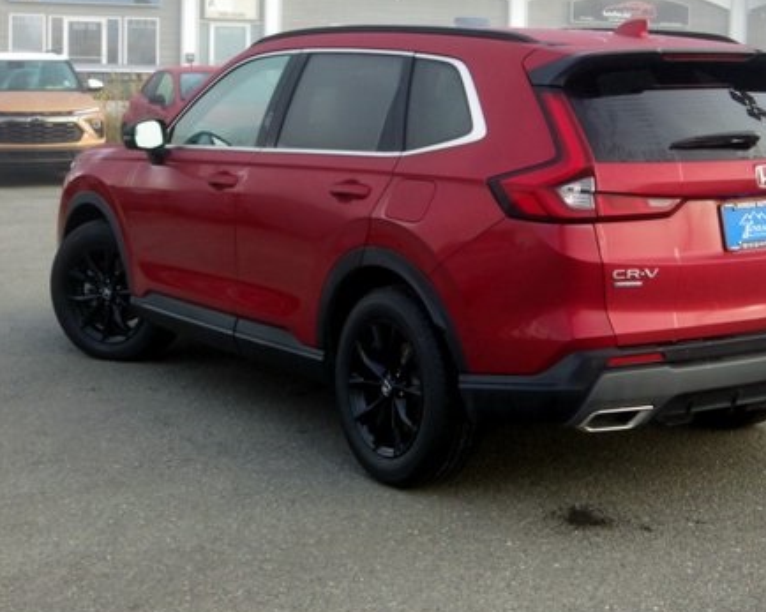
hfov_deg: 26.4
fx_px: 1632
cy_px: 213
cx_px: 462
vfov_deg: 21.2
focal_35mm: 72
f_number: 3.8
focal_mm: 9
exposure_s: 1/100
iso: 100
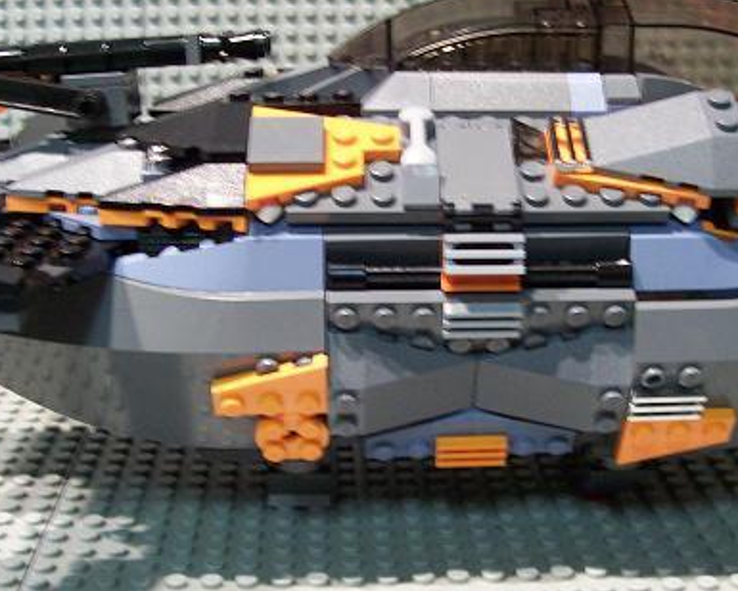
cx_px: 381
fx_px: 1223
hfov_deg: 33.6
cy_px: 297
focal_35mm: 56
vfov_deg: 27.1
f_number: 2.7
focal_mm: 6
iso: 160
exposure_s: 1/13.9
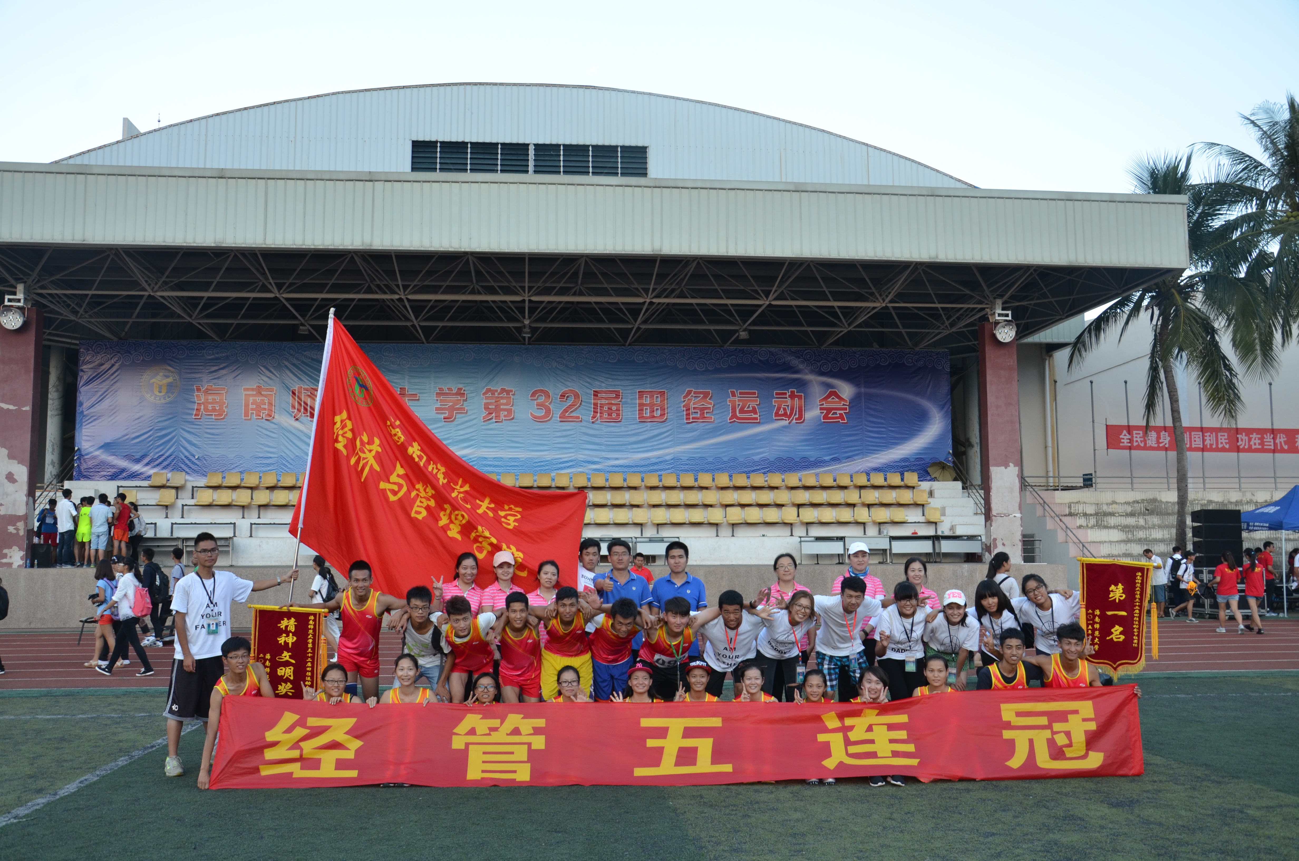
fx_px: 1134
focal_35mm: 32
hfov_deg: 59.6
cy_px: 430
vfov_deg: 41.5
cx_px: 650
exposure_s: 1/125
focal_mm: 21
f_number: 5.6
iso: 320
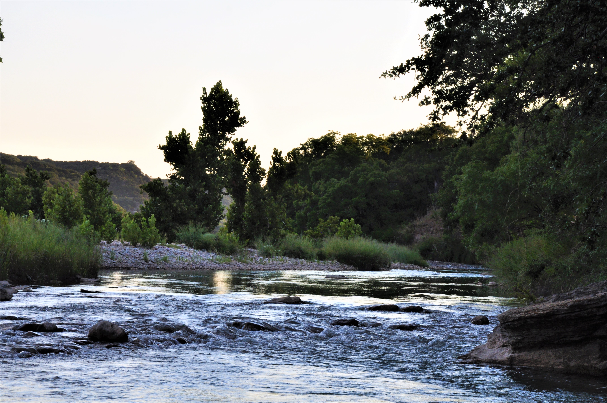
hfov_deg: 20.6
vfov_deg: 13.8
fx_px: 1667
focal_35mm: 99
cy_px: 202
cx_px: 304
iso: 400
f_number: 9
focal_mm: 66
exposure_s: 1/125
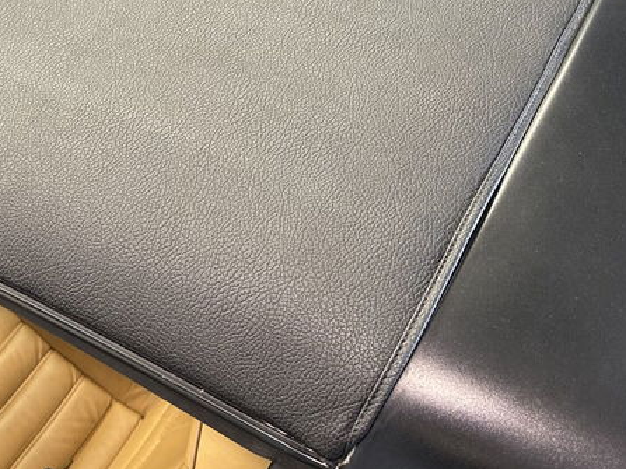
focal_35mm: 55
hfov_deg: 34.4
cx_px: 174
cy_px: 39
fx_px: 994
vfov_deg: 25.6
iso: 200
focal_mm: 6.86
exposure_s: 1/50
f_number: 1.78
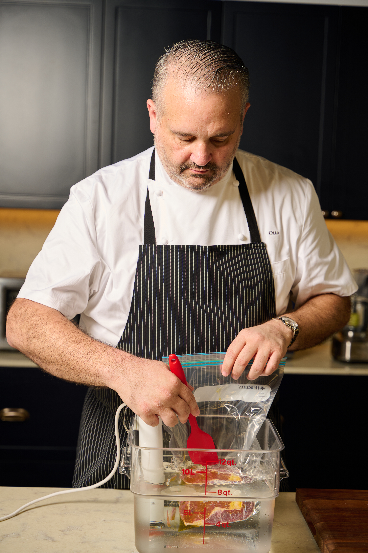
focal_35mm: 59
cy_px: 276
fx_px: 905
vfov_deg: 33.9
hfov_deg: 23.0
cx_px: 184
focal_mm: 59
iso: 125
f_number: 3.5
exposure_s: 1/100
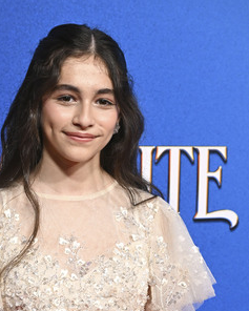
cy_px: 157
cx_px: 81
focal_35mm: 107
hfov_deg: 14.4
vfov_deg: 17.9
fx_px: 985
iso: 3200
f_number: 4.5
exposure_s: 1/250
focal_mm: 75
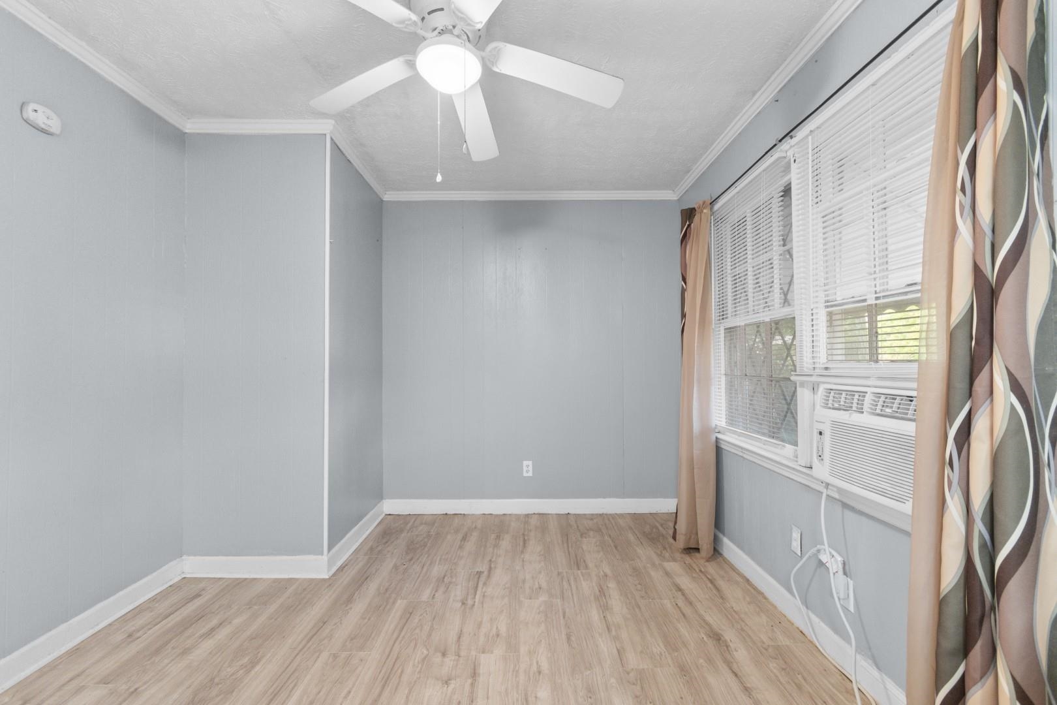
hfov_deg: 100.4
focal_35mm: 15
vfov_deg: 77.3
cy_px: 352
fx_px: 440
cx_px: 528
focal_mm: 10
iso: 100
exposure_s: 1
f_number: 4.5
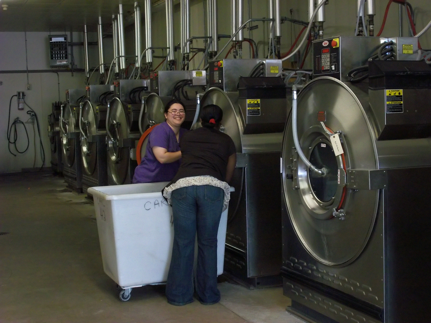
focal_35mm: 57
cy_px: 162
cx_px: 216
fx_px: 710
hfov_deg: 33.8
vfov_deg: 25.7
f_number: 3.9
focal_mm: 10.1
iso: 400
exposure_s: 1/40
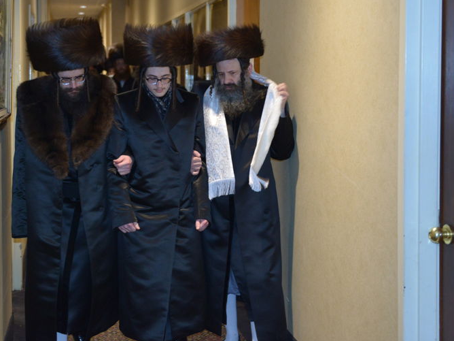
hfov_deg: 34.3
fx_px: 734
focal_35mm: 56
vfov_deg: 25.9
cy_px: 111
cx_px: 194
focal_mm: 38
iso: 1600
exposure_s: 1/100
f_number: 2.8
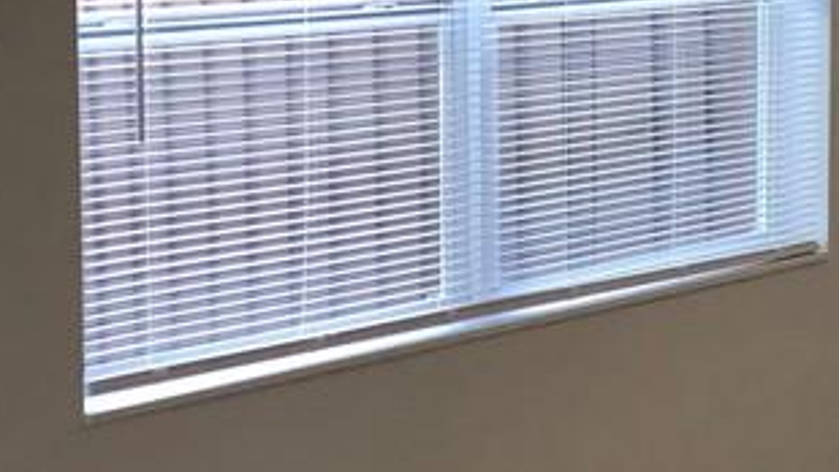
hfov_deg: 18.5
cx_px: 1284
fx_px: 2248
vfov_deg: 11.9
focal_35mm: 101
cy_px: 27
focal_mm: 3.99
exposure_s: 1/30
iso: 32
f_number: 1.8
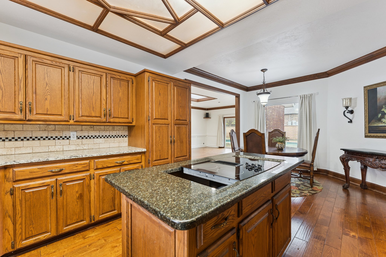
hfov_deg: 99.3
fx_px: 164
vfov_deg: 76.2
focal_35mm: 15
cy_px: 128
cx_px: 193
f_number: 10
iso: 200
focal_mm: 15.3
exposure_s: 1/5
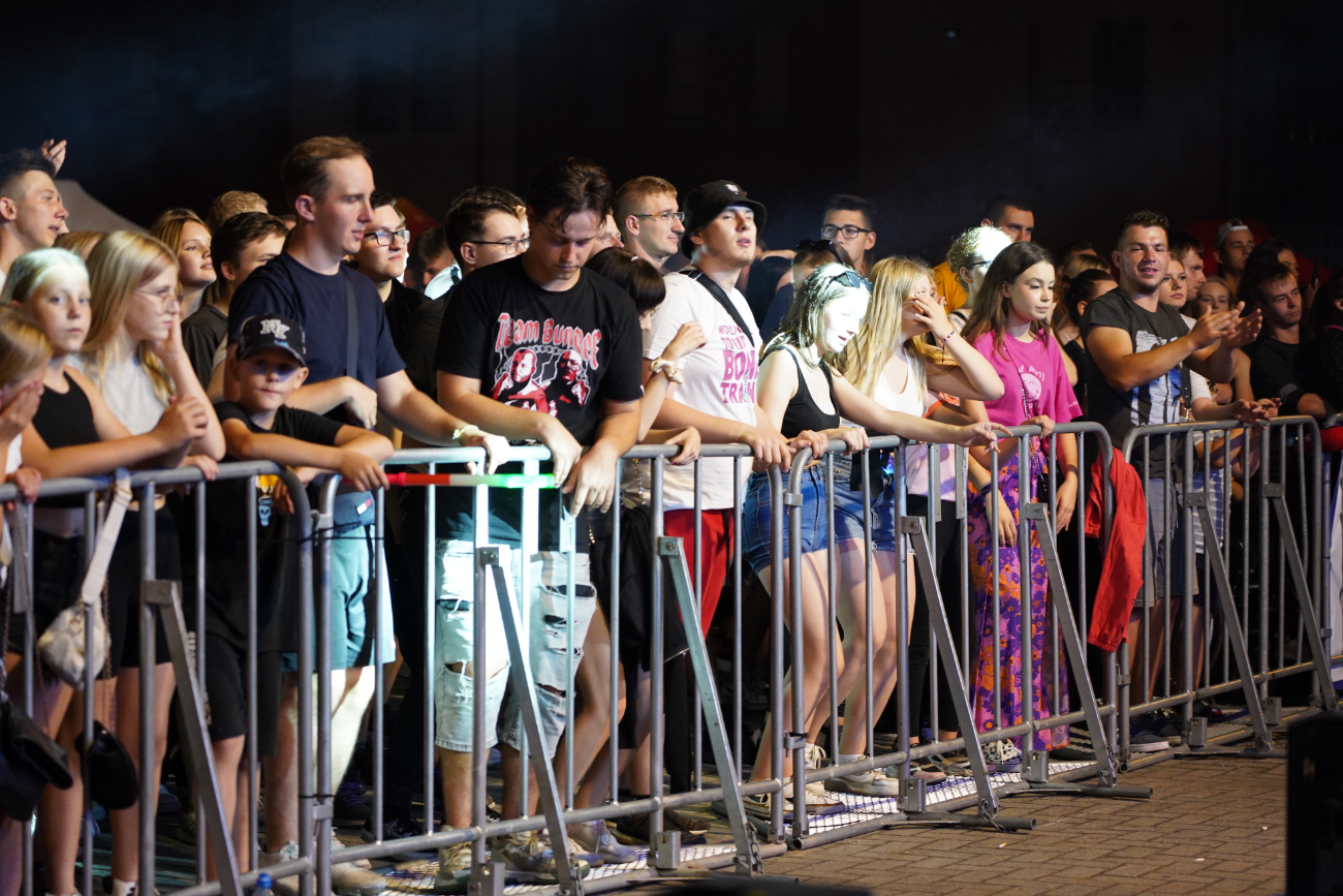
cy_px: 448
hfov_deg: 19.5
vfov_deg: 13.0
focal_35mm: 105
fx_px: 3917
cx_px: 672
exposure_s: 1/100
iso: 4000
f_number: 4
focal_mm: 105
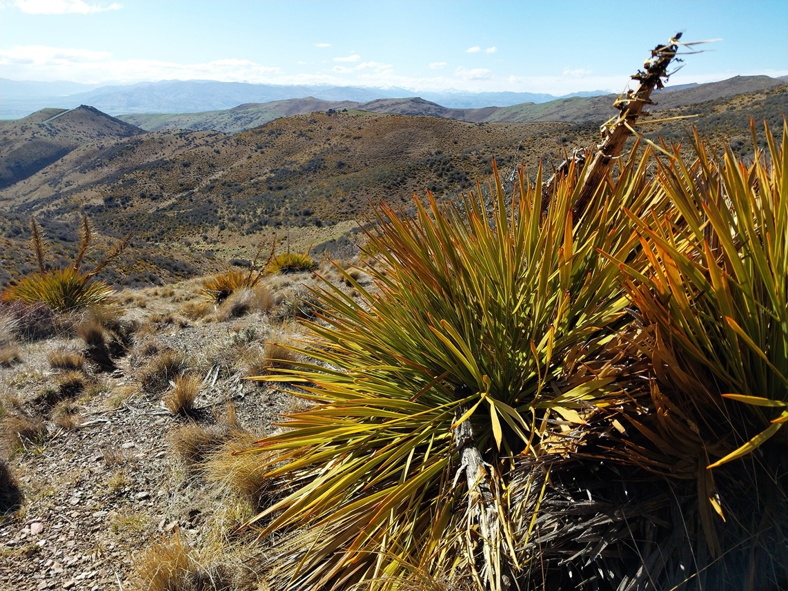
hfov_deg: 67.3
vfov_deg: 53.0
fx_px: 592
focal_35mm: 26
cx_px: 394
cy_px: 296
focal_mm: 4
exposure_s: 1/30
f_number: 1.8
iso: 20
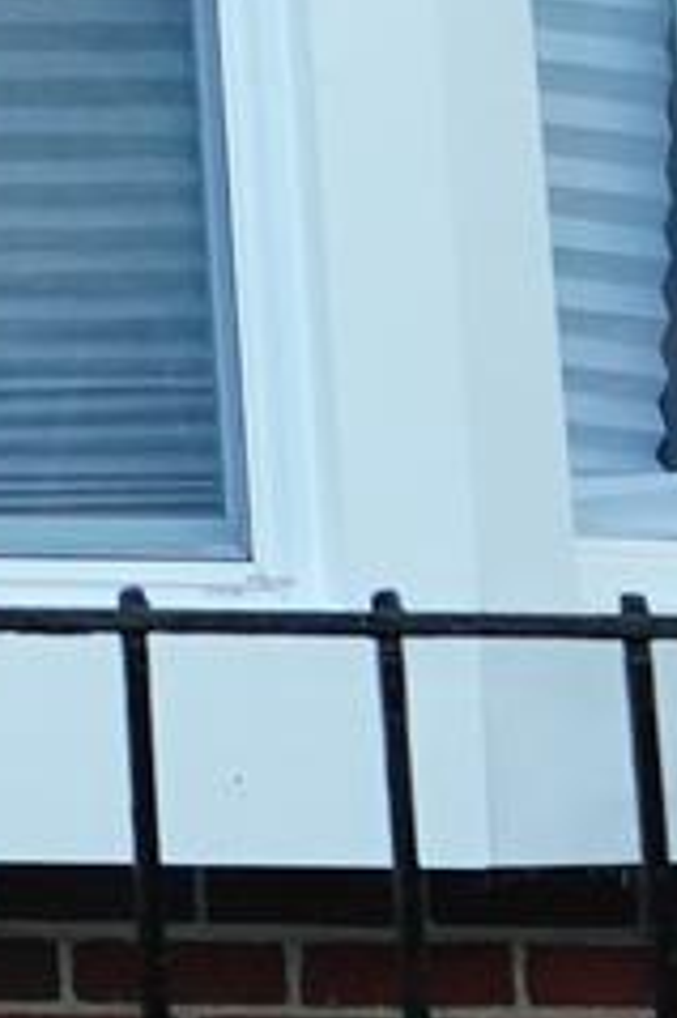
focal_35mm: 206
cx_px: -1081
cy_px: -1165
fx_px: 5819
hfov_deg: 6.3
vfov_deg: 9.2
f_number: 4
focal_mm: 24
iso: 2500
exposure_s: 1/250
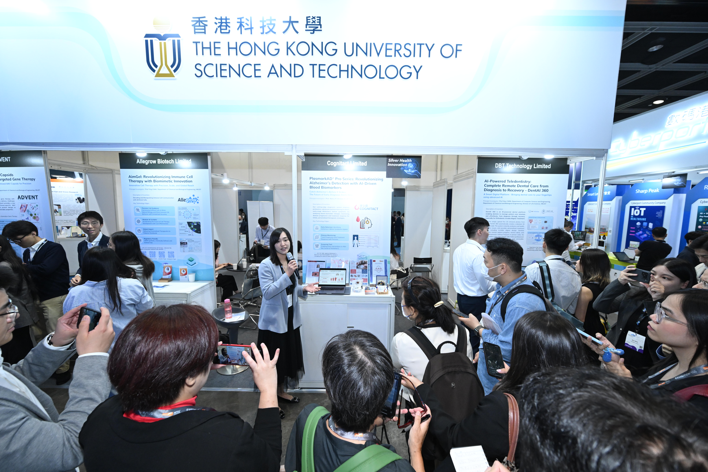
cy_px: 236
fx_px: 275
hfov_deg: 104.3
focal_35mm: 14
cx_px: 354
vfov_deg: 81.2
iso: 2000
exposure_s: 1/200
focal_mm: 14
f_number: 5.6
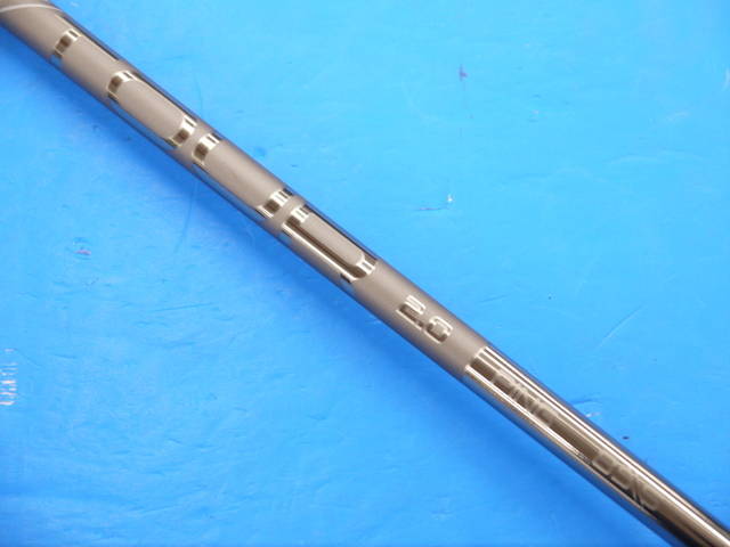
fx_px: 1771
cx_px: 365
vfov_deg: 17.6
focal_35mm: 84
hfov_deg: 23.3
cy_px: 274
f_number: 5.6
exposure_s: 1/80
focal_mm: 42
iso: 640
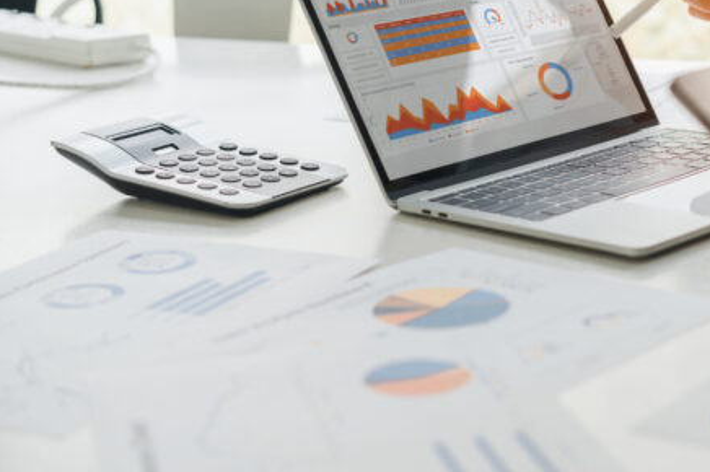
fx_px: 1616
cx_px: 526
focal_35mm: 82
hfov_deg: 24.5
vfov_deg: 16.6
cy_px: 186
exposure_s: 1/500
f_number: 3.5
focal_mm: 55
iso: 400
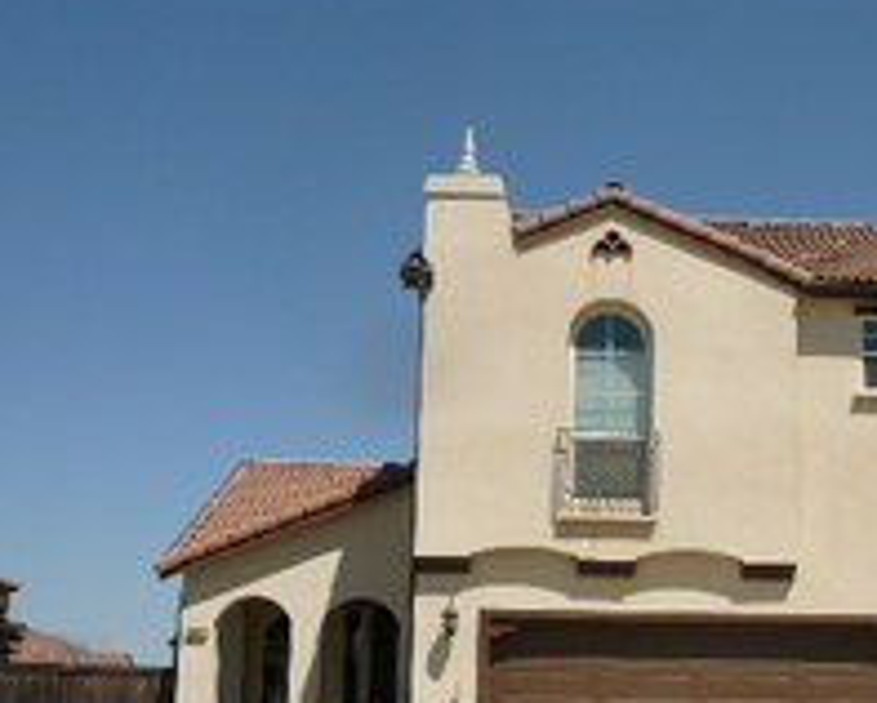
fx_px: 1559
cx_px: 623
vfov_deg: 25.4
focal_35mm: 60
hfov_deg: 31.0
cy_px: 409
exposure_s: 1/800
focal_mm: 5.2
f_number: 5
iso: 80
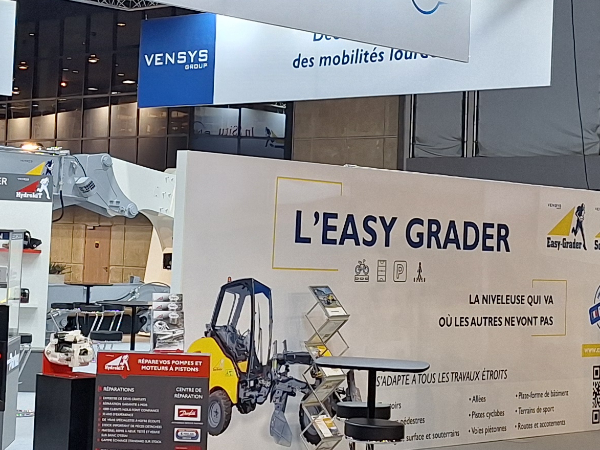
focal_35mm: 80
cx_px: 206
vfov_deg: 18.4
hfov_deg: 24.3
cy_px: 163
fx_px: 1387
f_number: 1.8
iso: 40
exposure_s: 1/100
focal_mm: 5.54
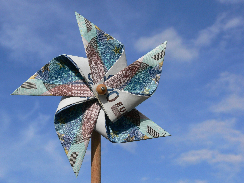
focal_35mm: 66
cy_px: 90
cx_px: 123
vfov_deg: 22.3
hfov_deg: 29.4
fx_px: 465
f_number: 5.6
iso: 80
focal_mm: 13.4
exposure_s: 1/400
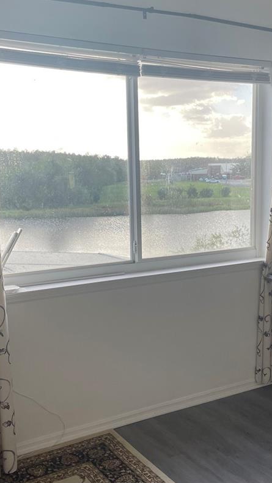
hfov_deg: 27.7
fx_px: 551
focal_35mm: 43
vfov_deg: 47.3
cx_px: 153
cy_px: 259
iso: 32
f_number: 1.6
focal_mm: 4.2
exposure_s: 1/606
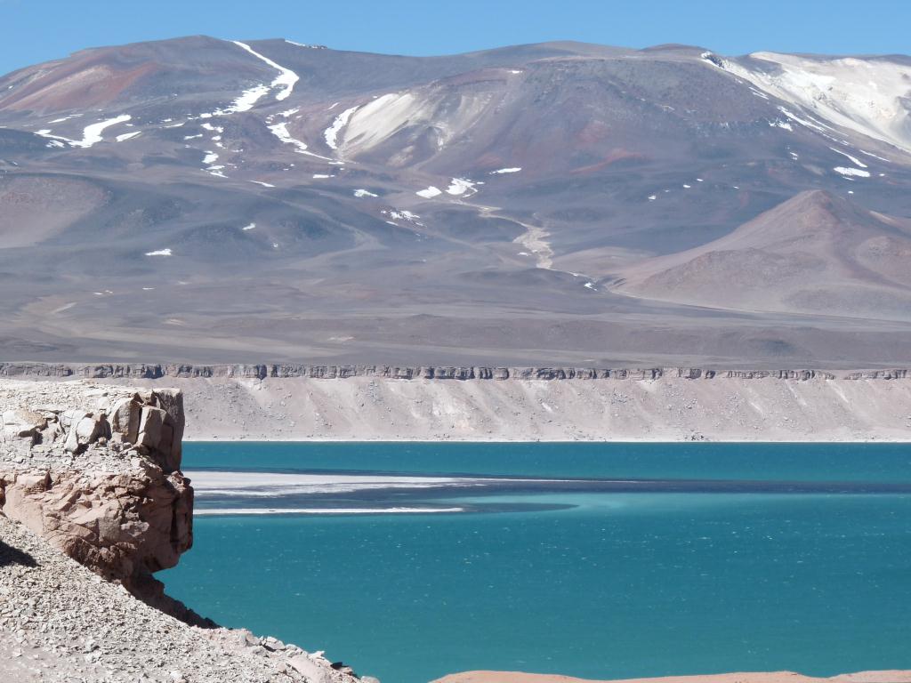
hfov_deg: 13.9
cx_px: 456
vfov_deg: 10.4
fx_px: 3737
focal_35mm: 142
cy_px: 342
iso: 100
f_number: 6.3
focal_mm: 25.2
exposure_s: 1/500
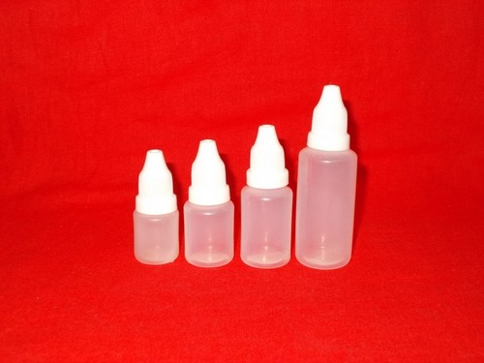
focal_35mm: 44
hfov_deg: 42.9
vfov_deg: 32.9
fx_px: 615
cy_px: 182
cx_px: 242
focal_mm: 7.9
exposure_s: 1/30
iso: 200
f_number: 4.2
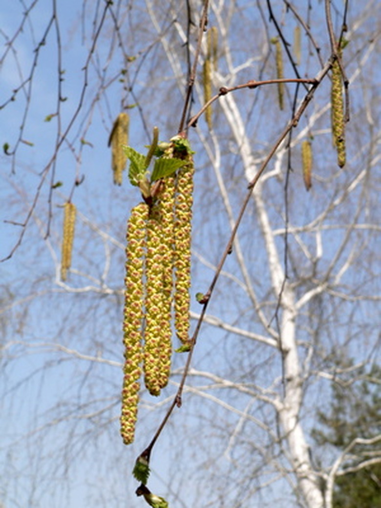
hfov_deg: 21.0
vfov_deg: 27.8
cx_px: 190
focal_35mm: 70
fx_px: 1027
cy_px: 254
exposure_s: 1/200
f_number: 8
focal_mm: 11.7
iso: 80
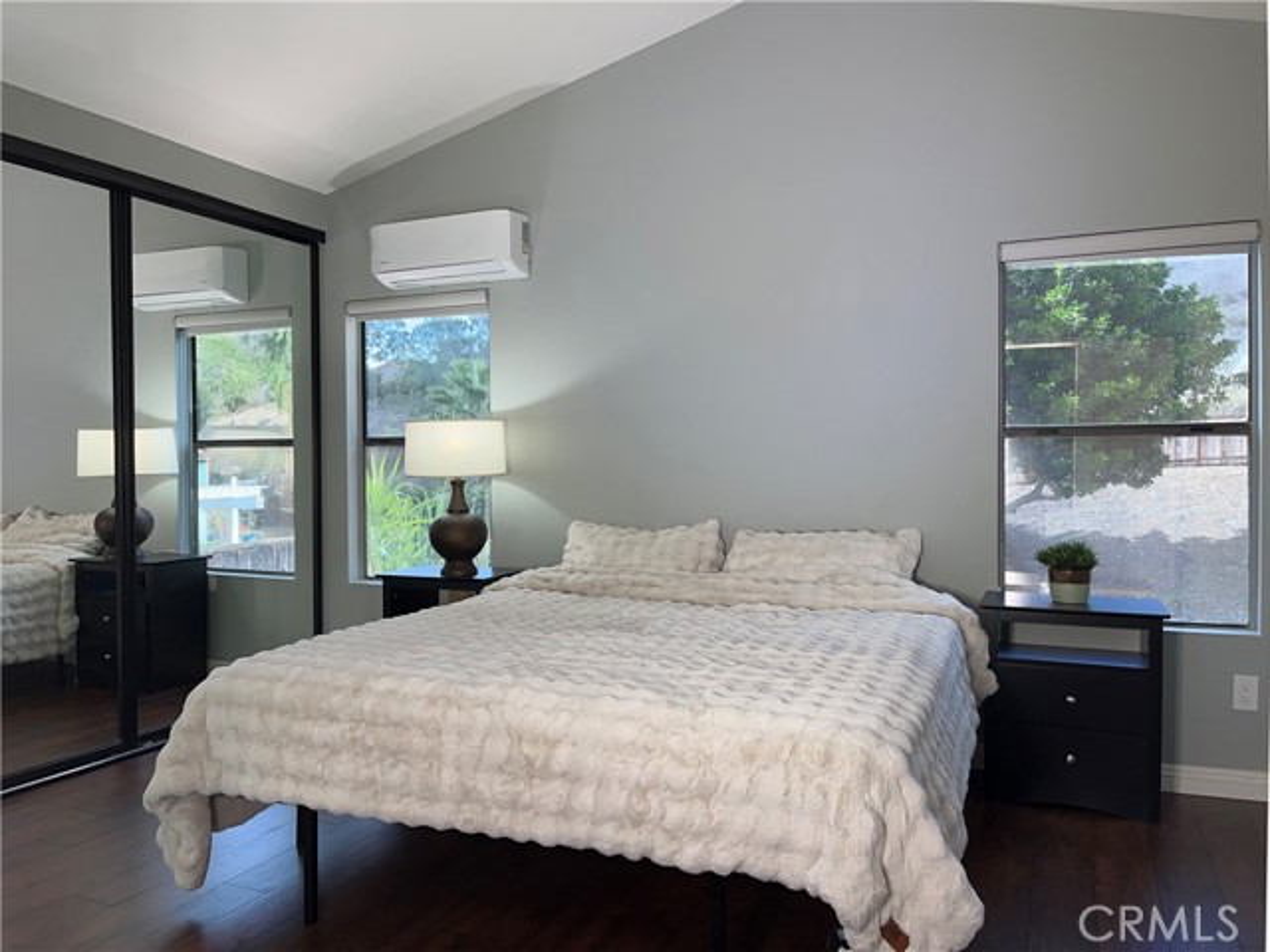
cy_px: 476
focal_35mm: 26
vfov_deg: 53.1
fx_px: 954
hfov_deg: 67.3
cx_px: 635
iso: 40
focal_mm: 5.1
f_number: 1.6
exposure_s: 1/120
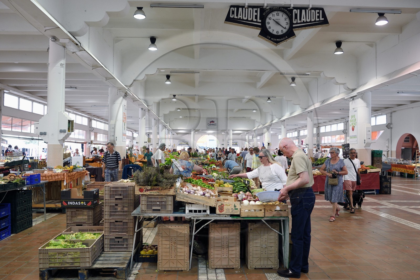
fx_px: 338
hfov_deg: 63.7
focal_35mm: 29
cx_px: 210
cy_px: 140
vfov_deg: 44.9
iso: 800
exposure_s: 1/80
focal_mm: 29
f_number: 6.3
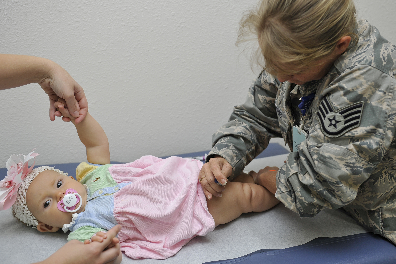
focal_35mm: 42
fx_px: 462
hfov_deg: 46.4
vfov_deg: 31.9
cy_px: 132
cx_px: 198
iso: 320
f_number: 3.5
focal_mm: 42
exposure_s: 1/160
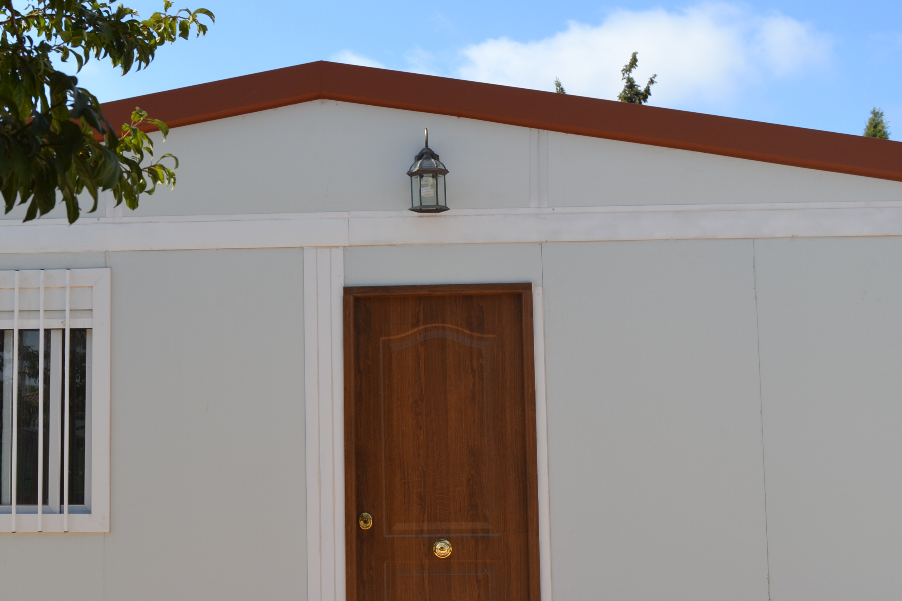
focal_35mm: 54
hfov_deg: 36.7
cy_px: 291
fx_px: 1353
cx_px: 338
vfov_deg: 25.1
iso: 100
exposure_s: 1/200
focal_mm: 24
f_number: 7.1
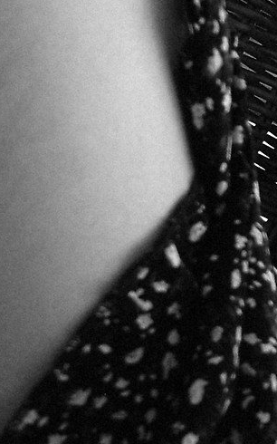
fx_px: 1813
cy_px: 234
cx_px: 635
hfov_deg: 8.1
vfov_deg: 13.9
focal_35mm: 150
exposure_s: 1/100
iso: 400
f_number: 5.6
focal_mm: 20
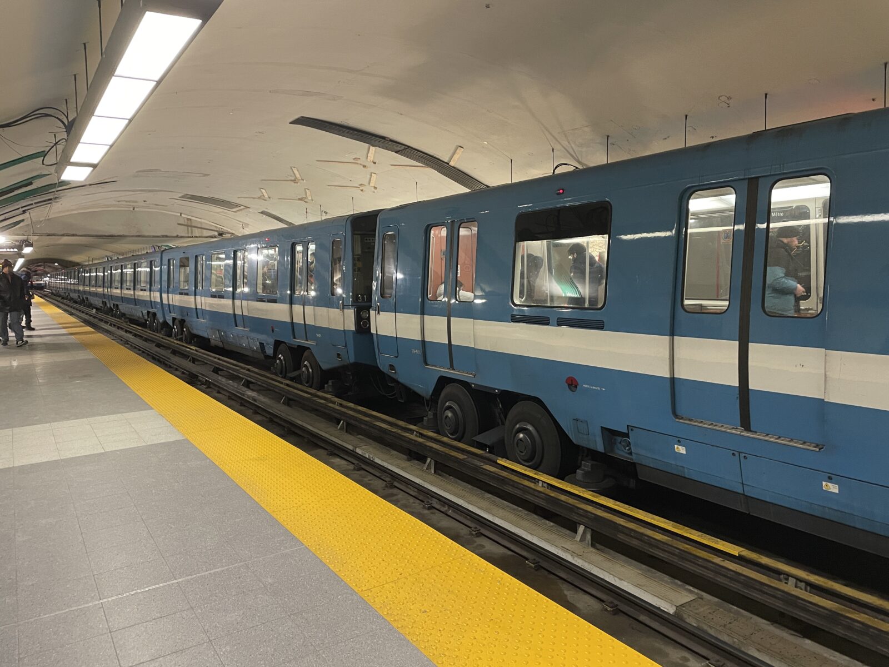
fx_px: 668
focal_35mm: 26
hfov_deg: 67.3
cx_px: 444
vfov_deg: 53.1
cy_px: 334
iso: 250
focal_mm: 4.2
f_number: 1.6
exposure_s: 1/60
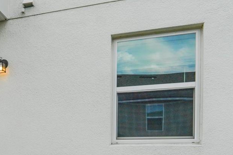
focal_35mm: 47
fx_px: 304
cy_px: 160
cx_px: -2
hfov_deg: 37.3
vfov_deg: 26.8
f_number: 8
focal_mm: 12
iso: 400
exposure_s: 1/1000
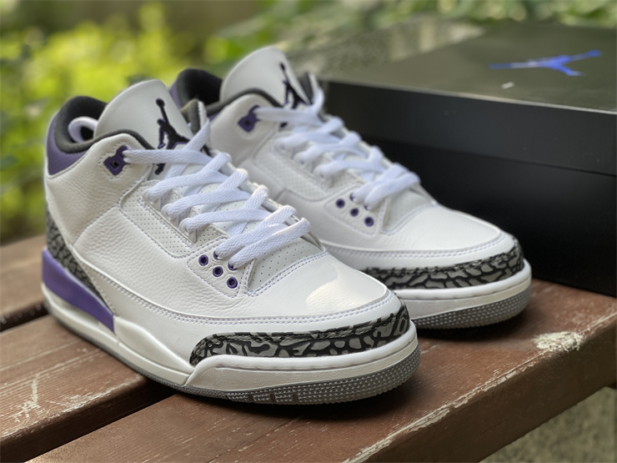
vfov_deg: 22.9
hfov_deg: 30.3
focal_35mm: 64
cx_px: 308
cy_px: 232
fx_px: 1141
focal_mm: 7.5
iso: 32
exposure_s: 1/121
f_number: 2.2
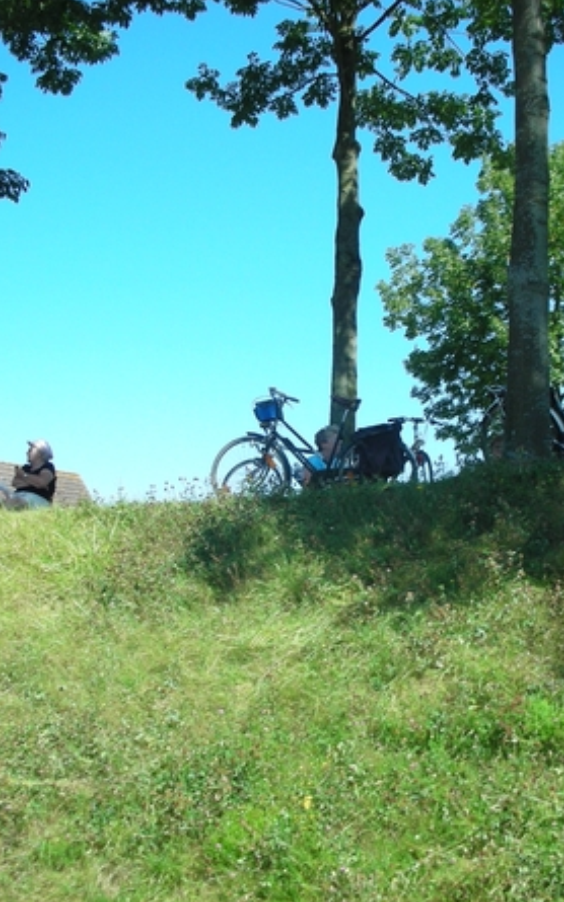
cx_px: 296
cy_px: 448
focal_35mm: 50
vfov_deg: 40.3
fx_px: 1230
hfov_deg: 25.8
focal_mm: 5.8
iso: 50
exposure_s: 1/41.6
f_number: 8.5
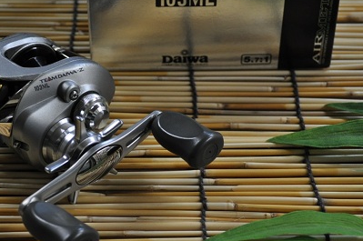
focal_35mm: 92
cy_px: 108
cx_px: 155
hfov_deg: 22.1
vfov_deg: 14.8
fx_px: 927
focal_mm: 38
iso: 800
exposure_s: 1/50
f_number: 5
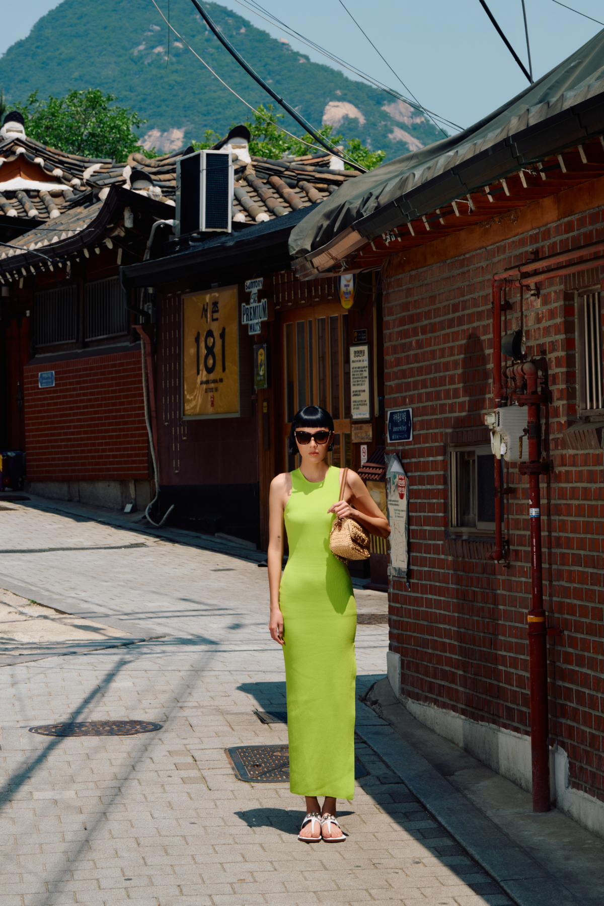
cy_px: 453
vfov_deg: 17.8
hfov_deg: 11.9
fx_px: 2894
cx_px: 302
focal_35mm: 115
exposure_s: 1/160
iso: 200
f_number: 14
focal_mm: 115
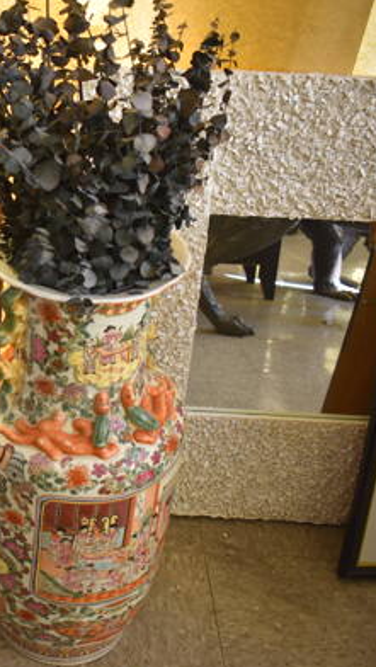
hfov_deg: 24.7
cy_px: 332
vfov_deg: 46.4
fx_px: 779
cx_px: -66
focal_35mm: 44
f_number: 3.5
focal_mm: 18
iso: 800
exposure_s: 1/160
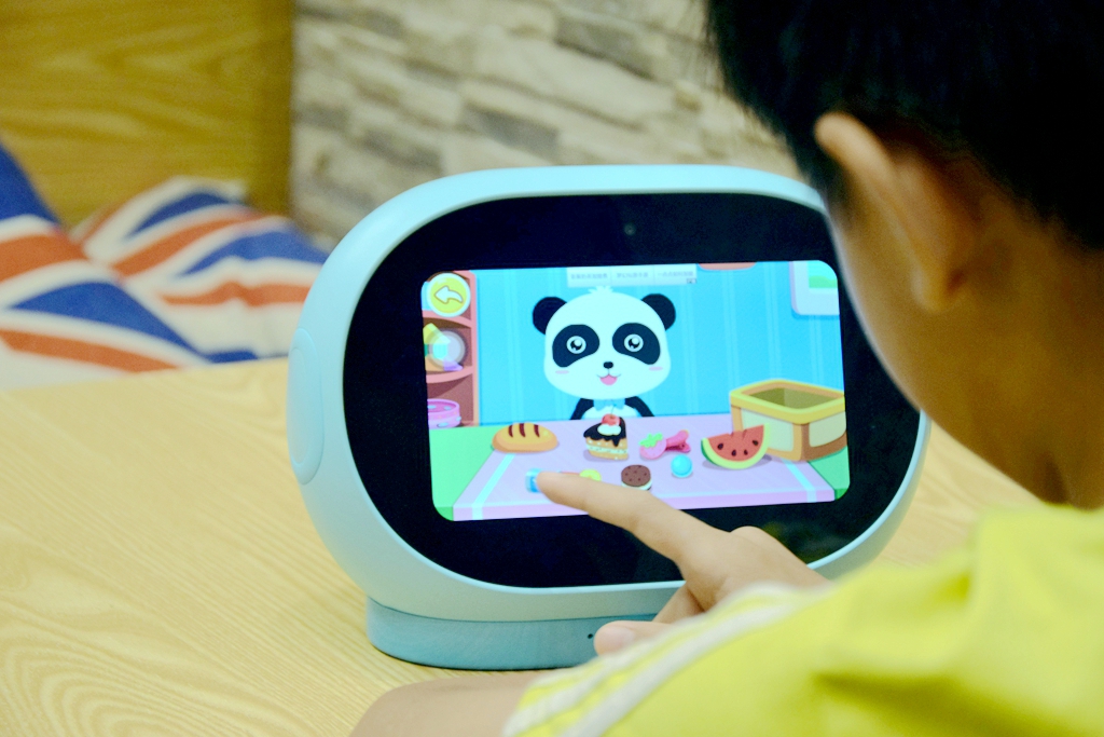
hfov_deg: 20.6
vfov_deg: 13.8
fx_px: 3036
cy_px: 368
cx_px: 552
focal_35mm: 99
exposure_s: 1/60
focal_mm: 66
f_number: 5.3
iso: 1400
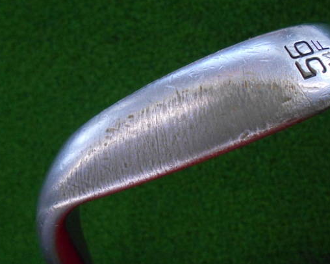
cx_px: 188
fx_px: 312
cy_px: 118
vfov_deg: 45.7
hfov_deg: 55.5
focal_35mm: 32
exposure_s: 1/250
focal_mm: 4.6
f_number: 3.2
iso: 560
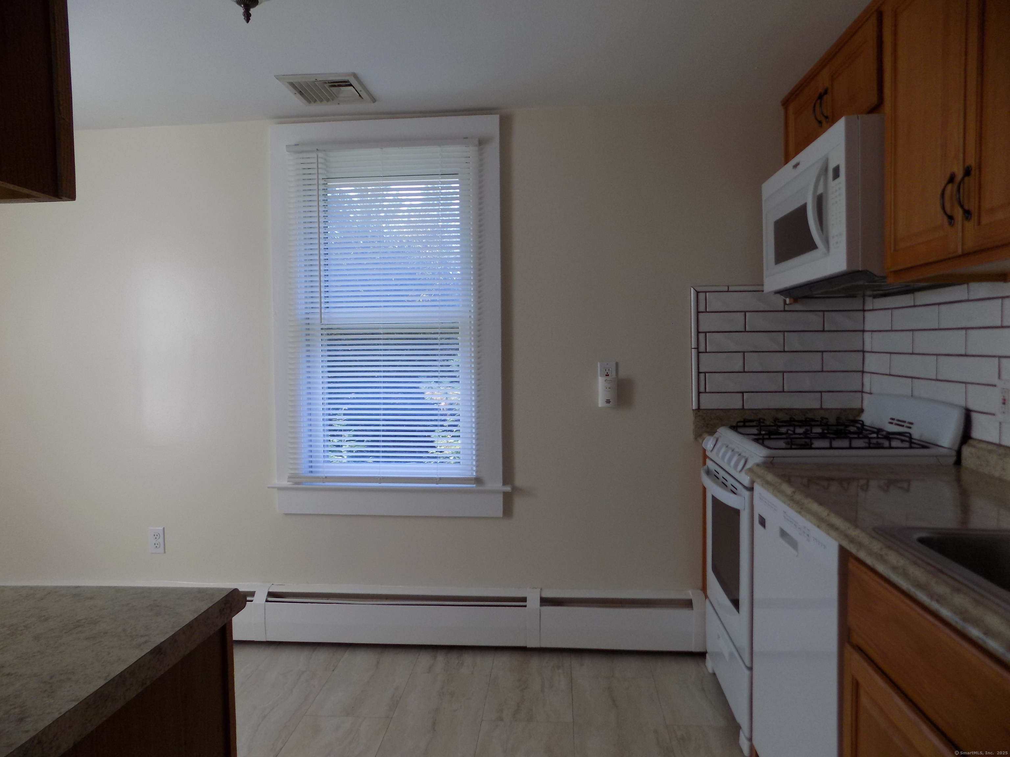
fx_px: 671
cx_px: 505
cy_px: 378
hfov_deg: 73.9
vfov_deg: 58.9
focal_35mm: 23
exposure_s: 1/60
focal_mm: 4
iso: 80
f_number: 3.1
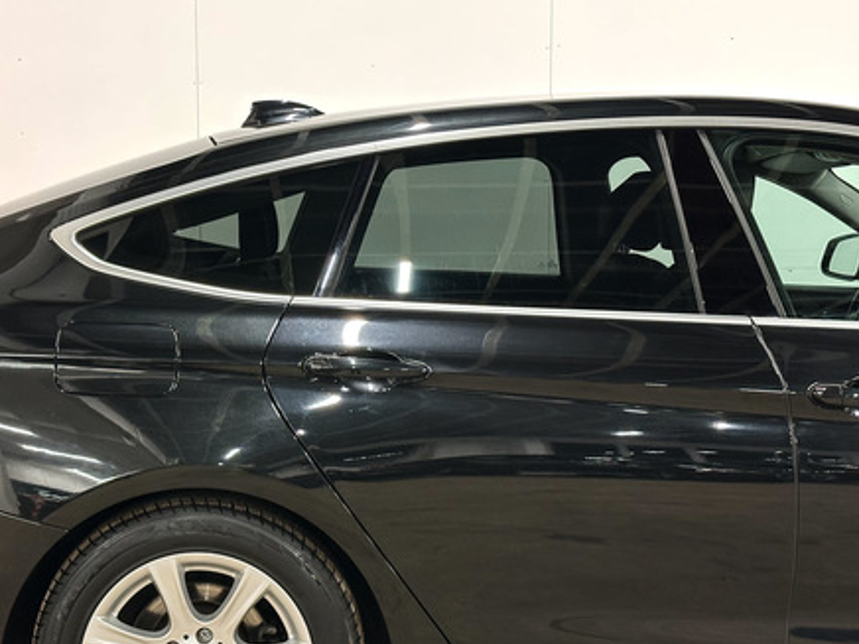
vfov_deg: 22.2
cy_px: 396
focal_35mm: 66
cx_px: 288
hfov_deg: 29.2
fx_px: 1638
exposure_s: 1/35
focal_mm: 6.86
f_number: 1.8
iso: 320
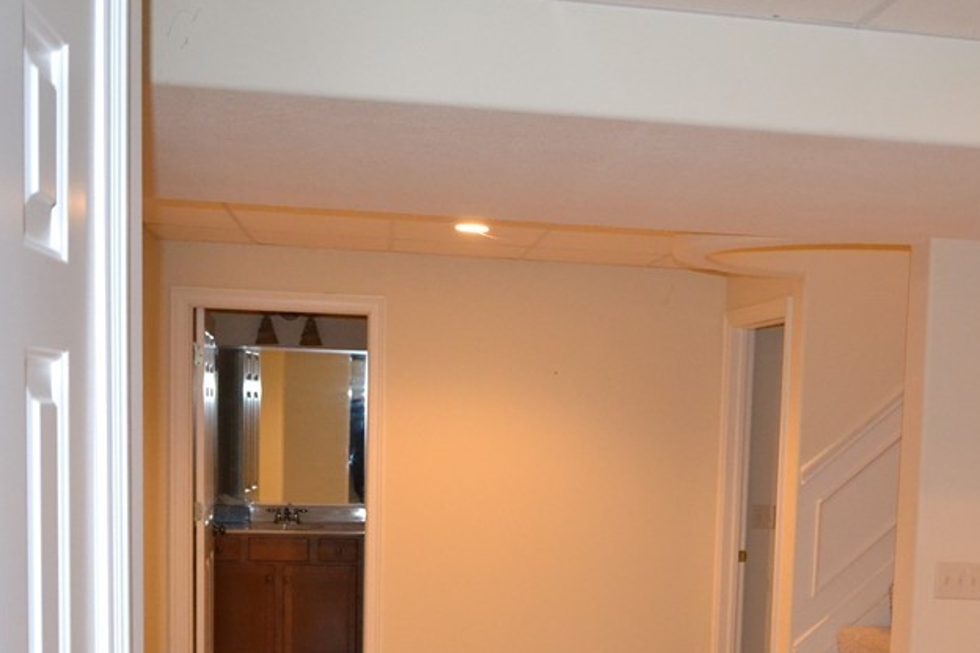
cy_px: 557
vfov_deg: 27.8
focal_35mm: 47
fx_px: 1279
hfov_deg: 41.6
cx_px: 623
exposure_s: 1/60
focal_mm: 18
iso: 2800
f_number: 3.5
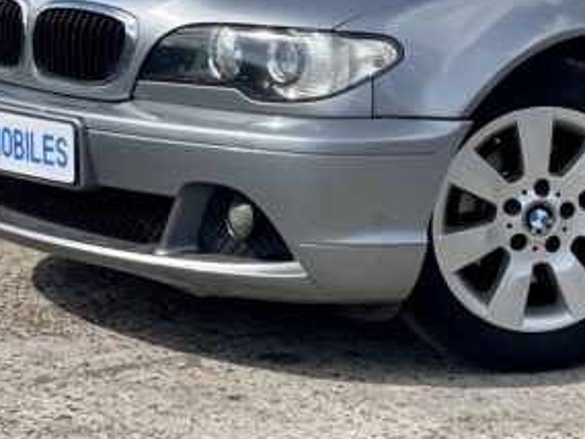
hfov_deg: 13.2
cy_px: -18
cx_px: 677
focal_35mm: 146
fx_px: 2468
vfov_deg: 10.1
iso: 32
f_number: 2
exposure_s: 1/1653
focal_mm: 6
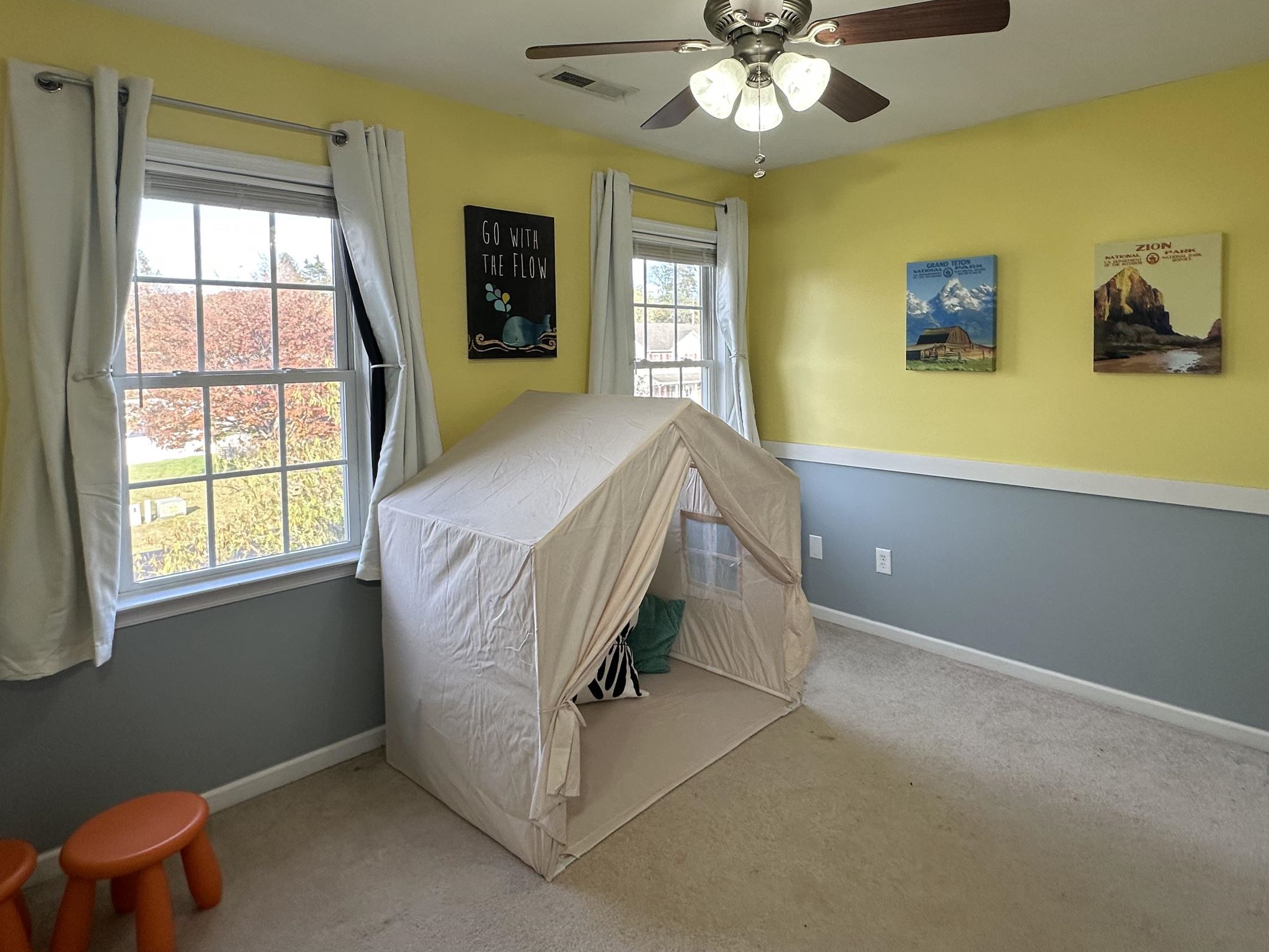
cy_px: 380
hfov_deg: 81.6
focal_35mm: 20
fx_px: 733
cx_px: 675
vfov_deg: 65.4
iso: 100
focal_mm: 2.22
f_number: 2.2
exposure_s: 1/120
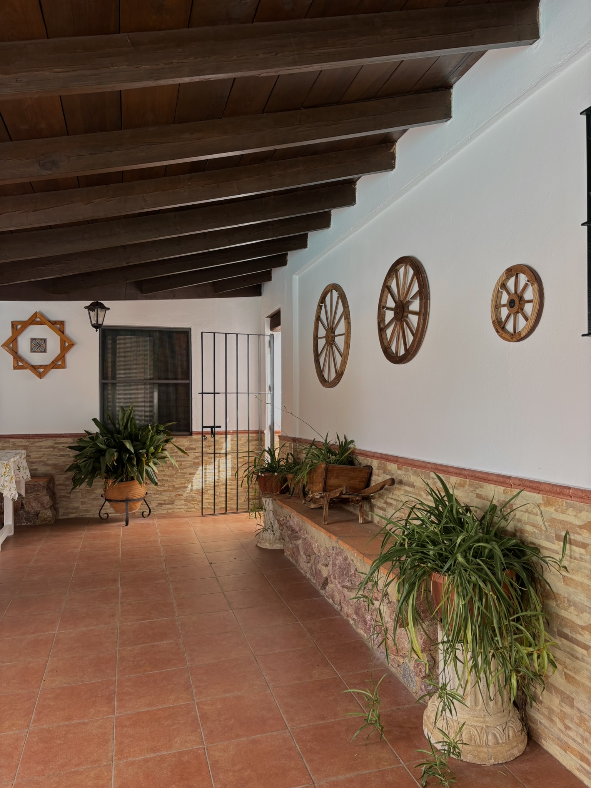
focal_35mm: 26
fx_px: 592
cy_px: 394
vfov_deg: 67.3
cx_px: 296
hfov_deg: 53.1
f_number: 1.6
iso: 40
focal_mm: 5.96
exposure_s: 1/219
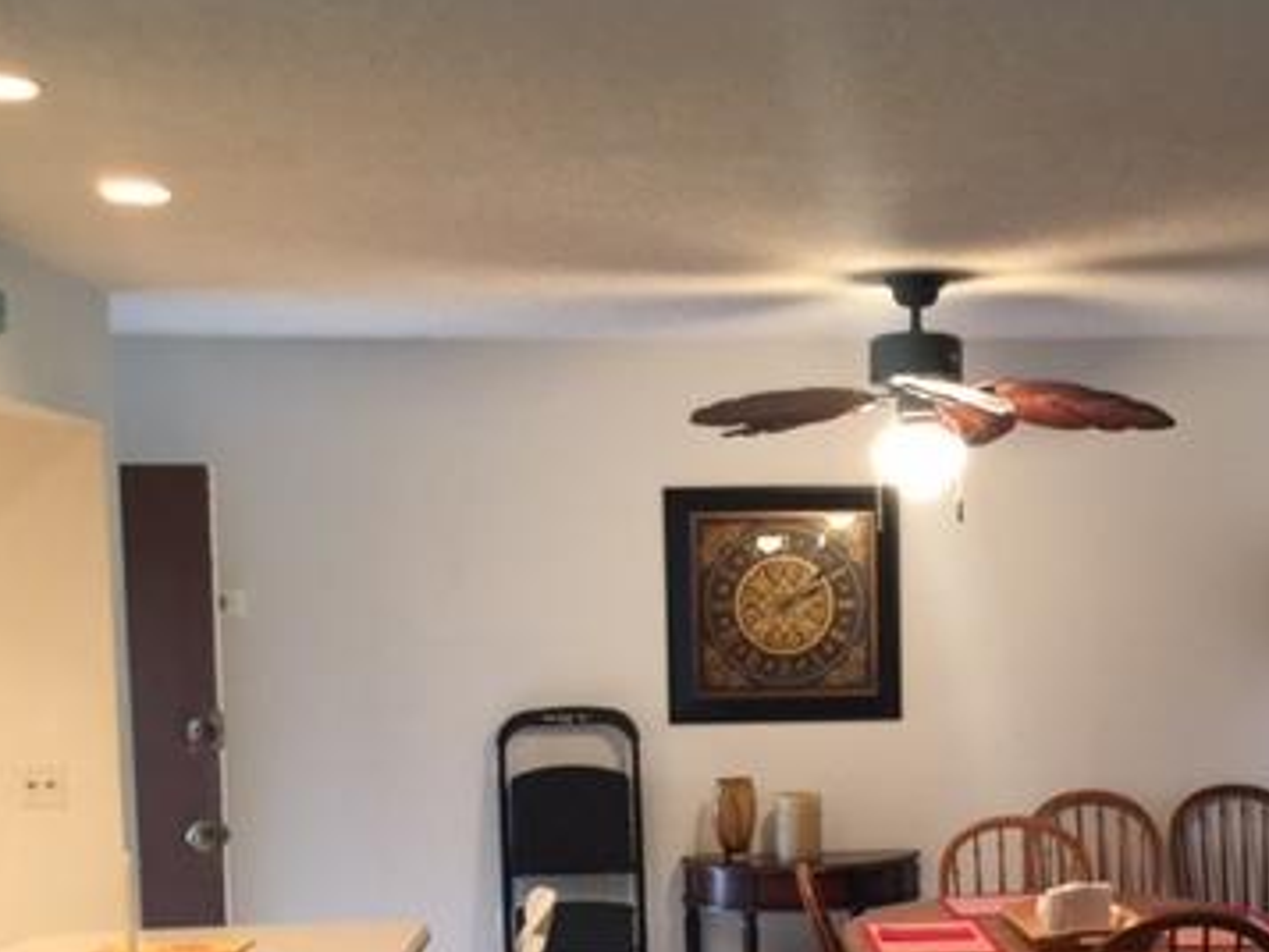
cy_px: 789
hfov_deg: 36.3
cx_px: 882
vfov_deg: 27.4
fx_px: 1907
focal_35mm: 52
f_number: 2.2
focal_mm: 4.15
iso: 100
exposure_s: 1/15
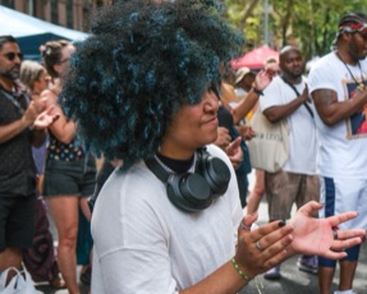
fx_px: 696
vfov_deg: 23.9
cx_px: 226
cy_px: 157
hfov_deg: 29.5
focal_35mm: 64
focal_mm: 32.5
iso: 400
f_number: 4
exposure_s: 1/800
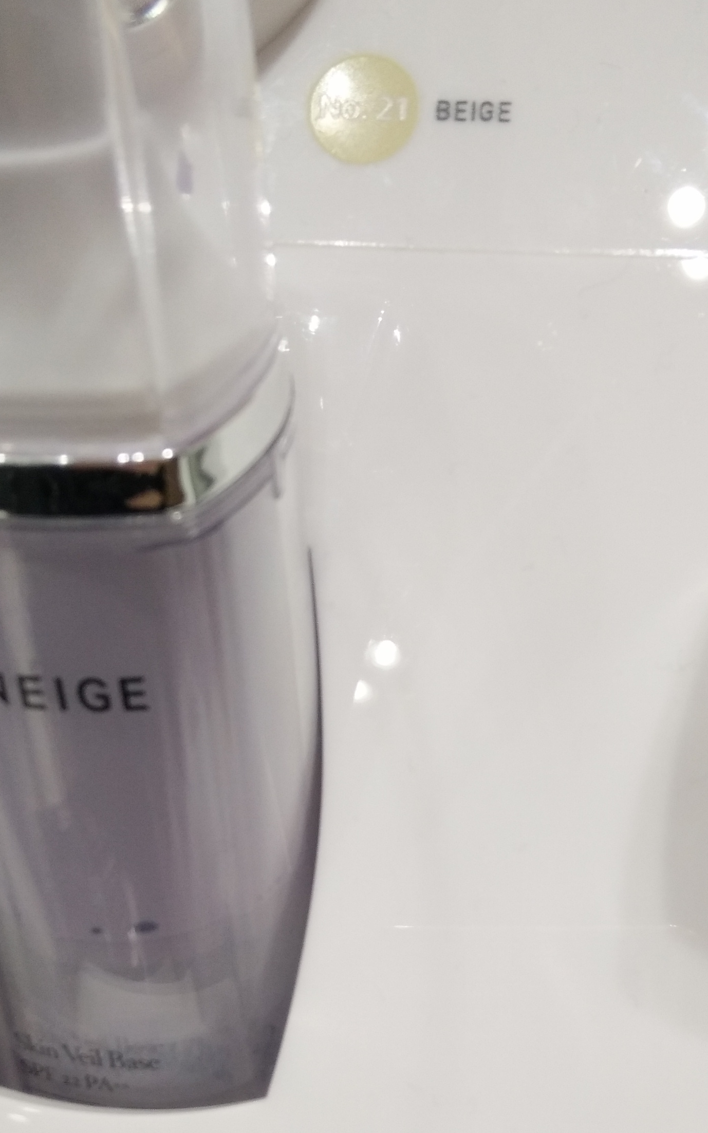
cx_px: 511
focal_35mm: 42
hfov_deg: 30.1
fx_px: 1297
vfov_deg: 46.4
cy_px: 767
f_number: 2.2
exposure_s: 1/100
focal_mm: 3.66
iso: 52
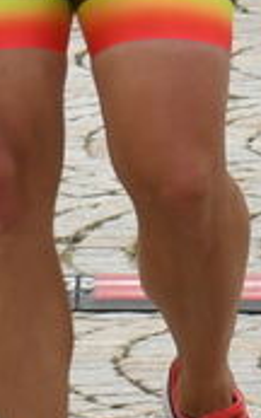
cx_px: -331
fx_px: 8463
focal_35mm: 743
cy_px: -288
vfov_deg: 2.8
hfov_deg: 1.8
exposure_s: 1/250
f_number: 9
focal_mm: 70
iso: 400
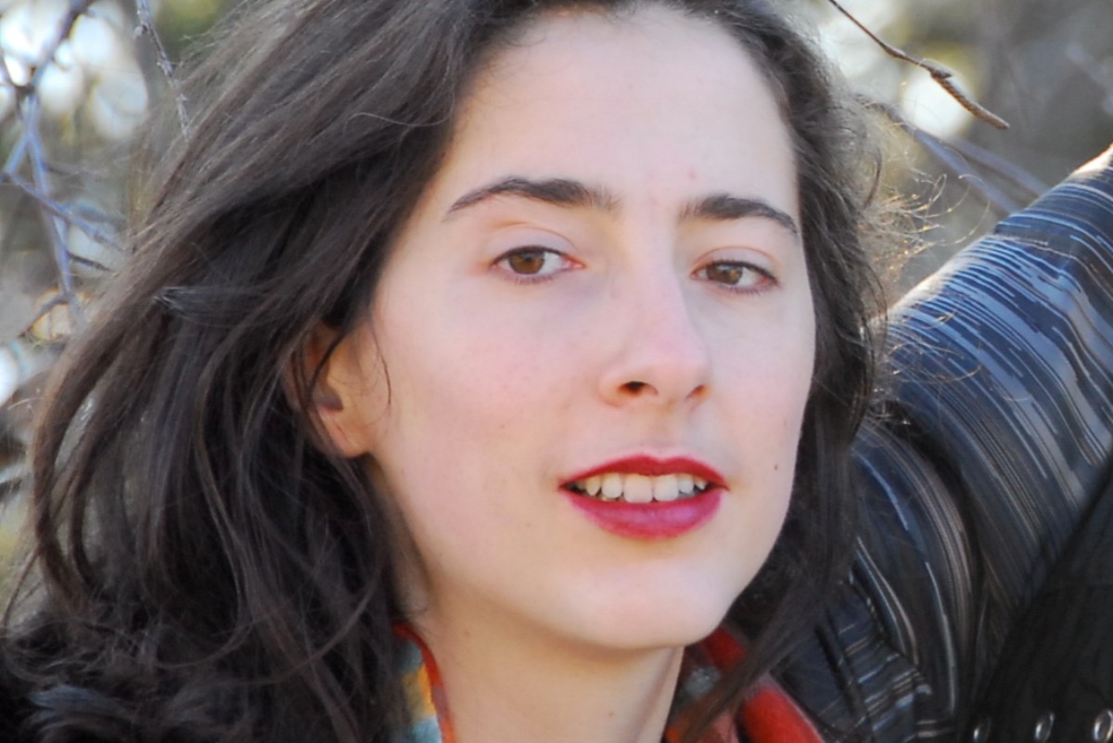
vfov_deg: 5.4
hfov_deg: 8.1
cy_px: 372
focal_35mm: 255
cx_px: 556
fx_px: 7886
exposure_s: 1/125
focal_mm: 170
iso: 500
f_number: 7.1
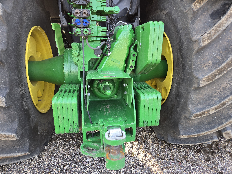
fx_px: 154
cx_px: 116
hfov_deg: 73.9
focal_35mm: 23
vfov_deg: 58.9
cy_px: 87
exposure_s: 1/180
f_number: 1.8
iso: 50
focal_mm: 5.4
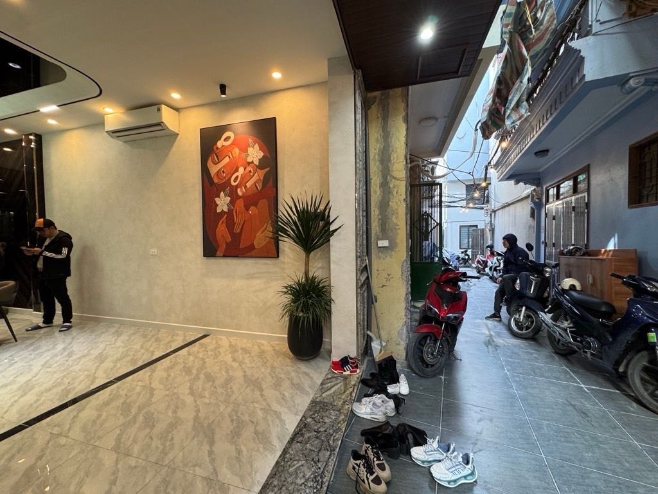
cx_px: 329
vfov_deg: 85.7
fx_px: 266
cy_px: 247
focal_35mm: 14
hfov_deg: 102.1
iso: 160
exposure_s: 1/50
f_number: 2.2
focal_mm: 2.22
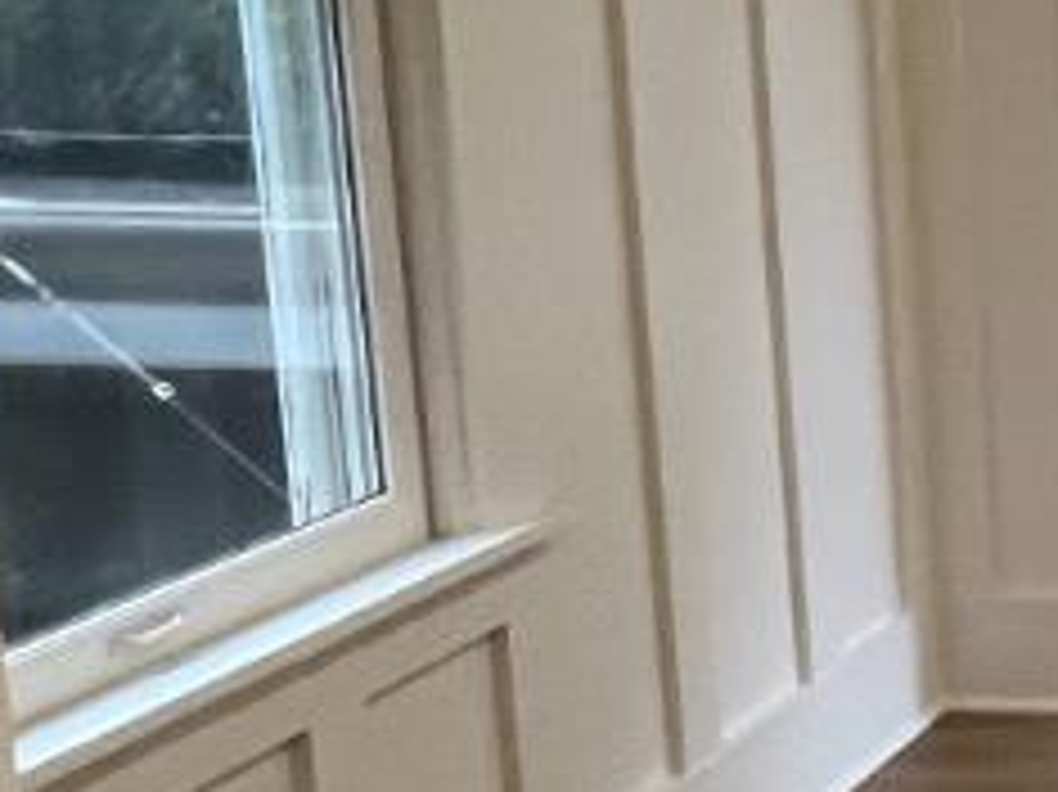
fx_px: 2536
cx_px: 1972
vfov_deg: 17.7
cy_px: 245
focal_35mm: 83
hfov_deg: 18.1
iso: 250
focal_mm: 1.57
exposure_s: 1/120
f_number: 1.8
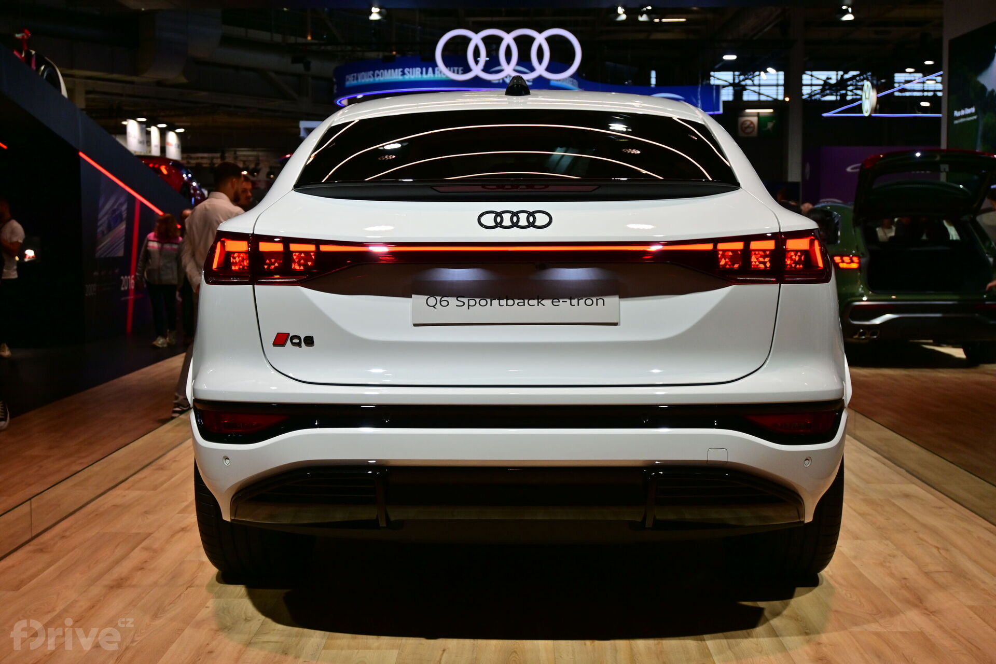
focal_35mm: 45
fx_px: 1245
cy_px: 332
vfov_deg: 29.9
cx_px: 498
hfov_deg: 43.6
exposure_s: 1/320
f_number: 4.8
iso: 320
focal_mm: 30
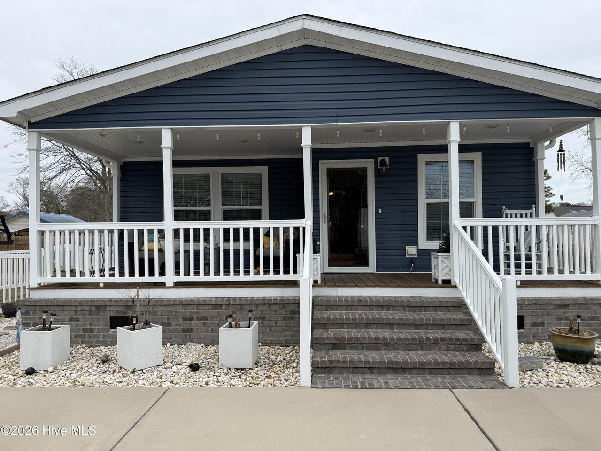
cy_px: 226
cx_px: 300
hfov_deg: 71.6
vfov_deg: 56.8
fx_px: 417
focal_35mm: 24
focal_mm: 6.76
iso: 80
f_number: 1.78
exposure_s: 1/2232
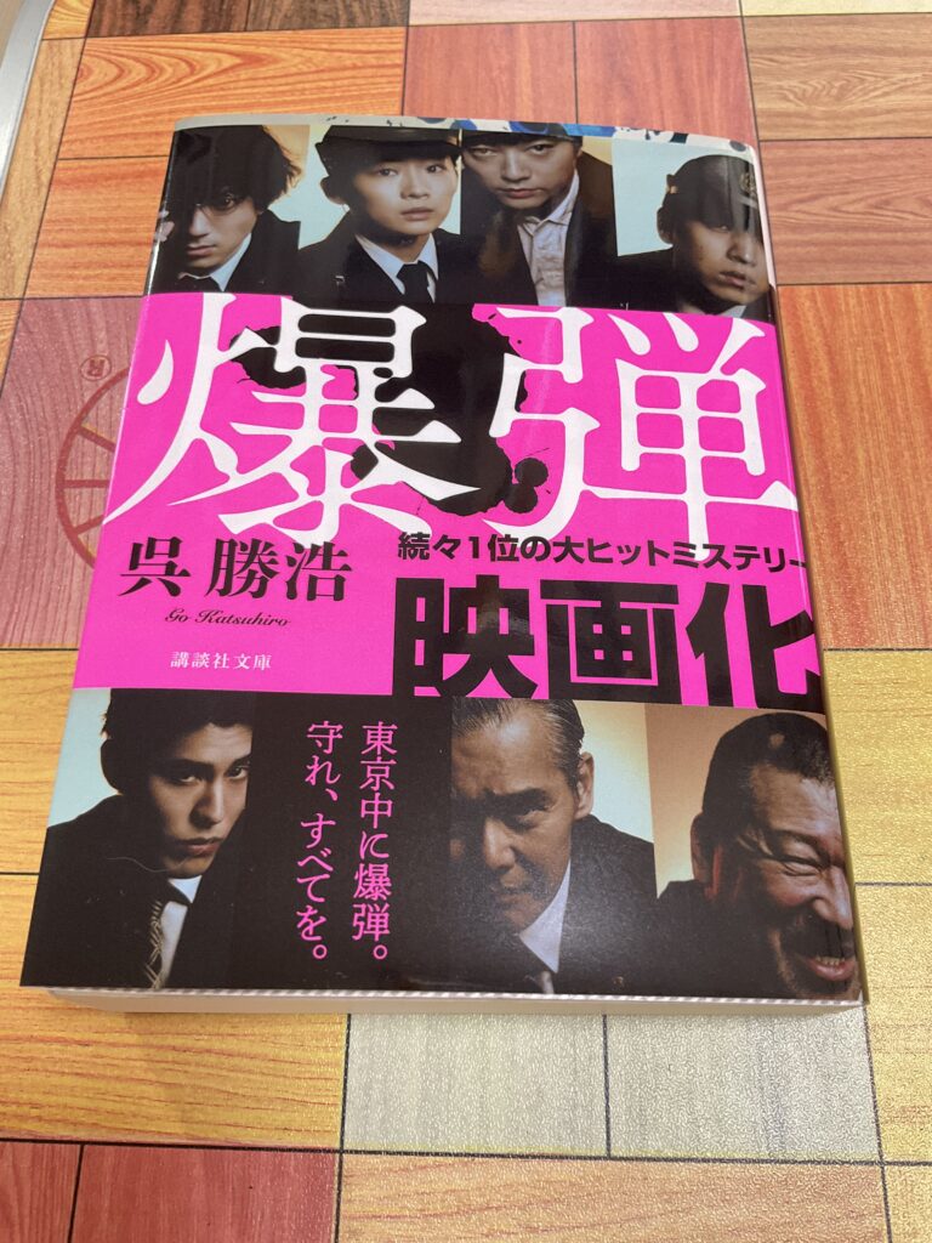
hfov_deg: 48.2
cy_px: 622
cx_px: 466
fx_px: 1041
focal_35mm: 29
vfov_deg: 61.7
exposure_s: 1/57
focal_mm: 3
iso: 80
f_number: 1.8
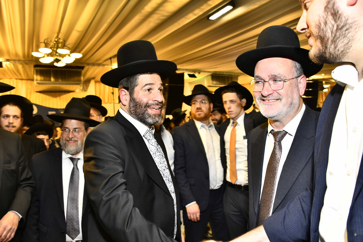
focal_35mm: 28
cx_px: 182
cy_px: 121
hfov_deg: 65.5
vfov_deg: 46.4
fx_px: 282
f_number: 5.6
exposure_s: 1/125
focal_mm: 28
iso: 800
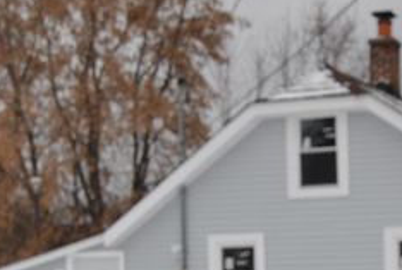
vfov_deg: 14.2
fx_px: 1074
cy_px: 240
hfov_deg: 21.1
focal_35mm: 96
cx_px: 285
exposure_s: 1/160
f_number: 6.3
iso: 100
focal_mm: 30
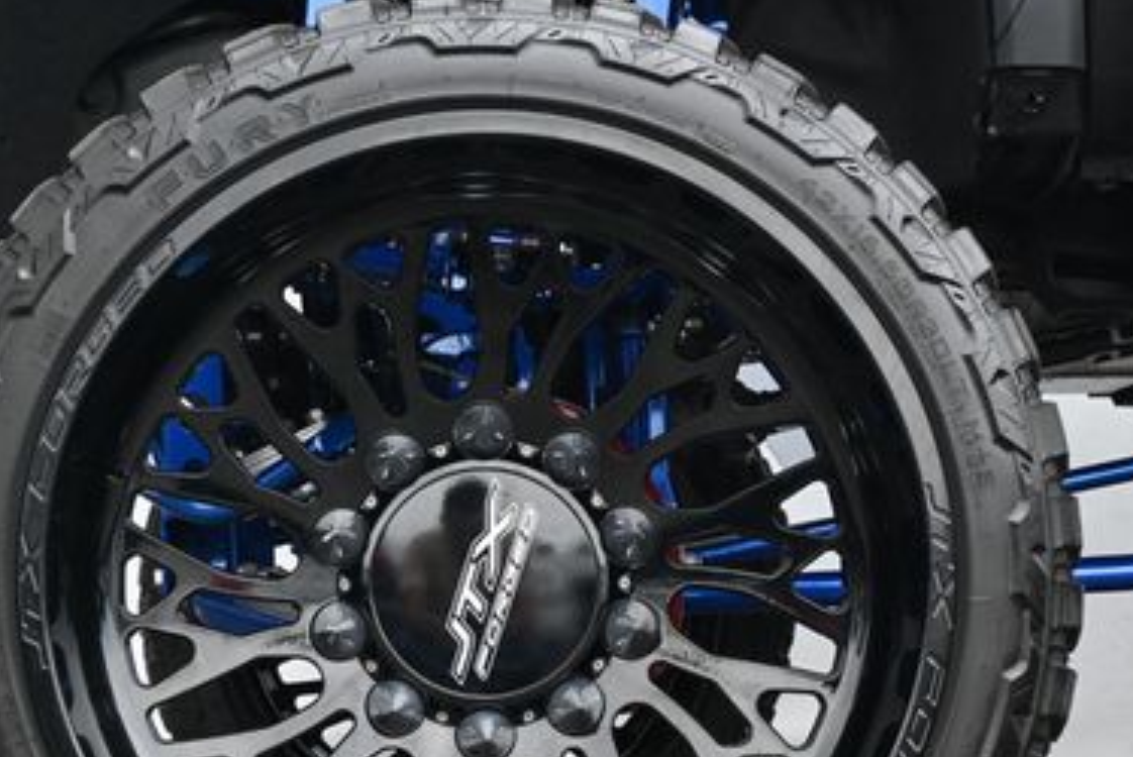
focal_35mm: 83
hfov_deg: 24.4
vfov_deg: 16.4
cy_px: 563
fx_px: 2623
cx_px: 500
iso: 400
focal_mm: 32.5
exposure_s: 1/250
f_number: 5
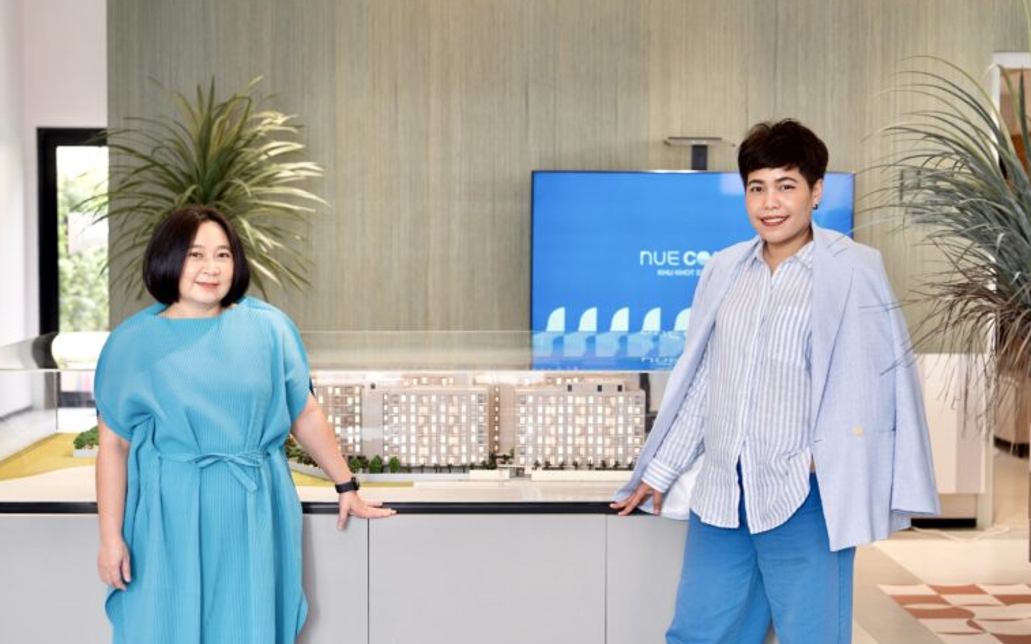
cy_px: 312
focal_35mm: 60
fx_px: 1686
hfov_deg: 34.0
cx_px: 509
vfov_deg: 21.6
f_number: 3.5
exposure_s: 1/200
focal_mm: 58
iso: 1250
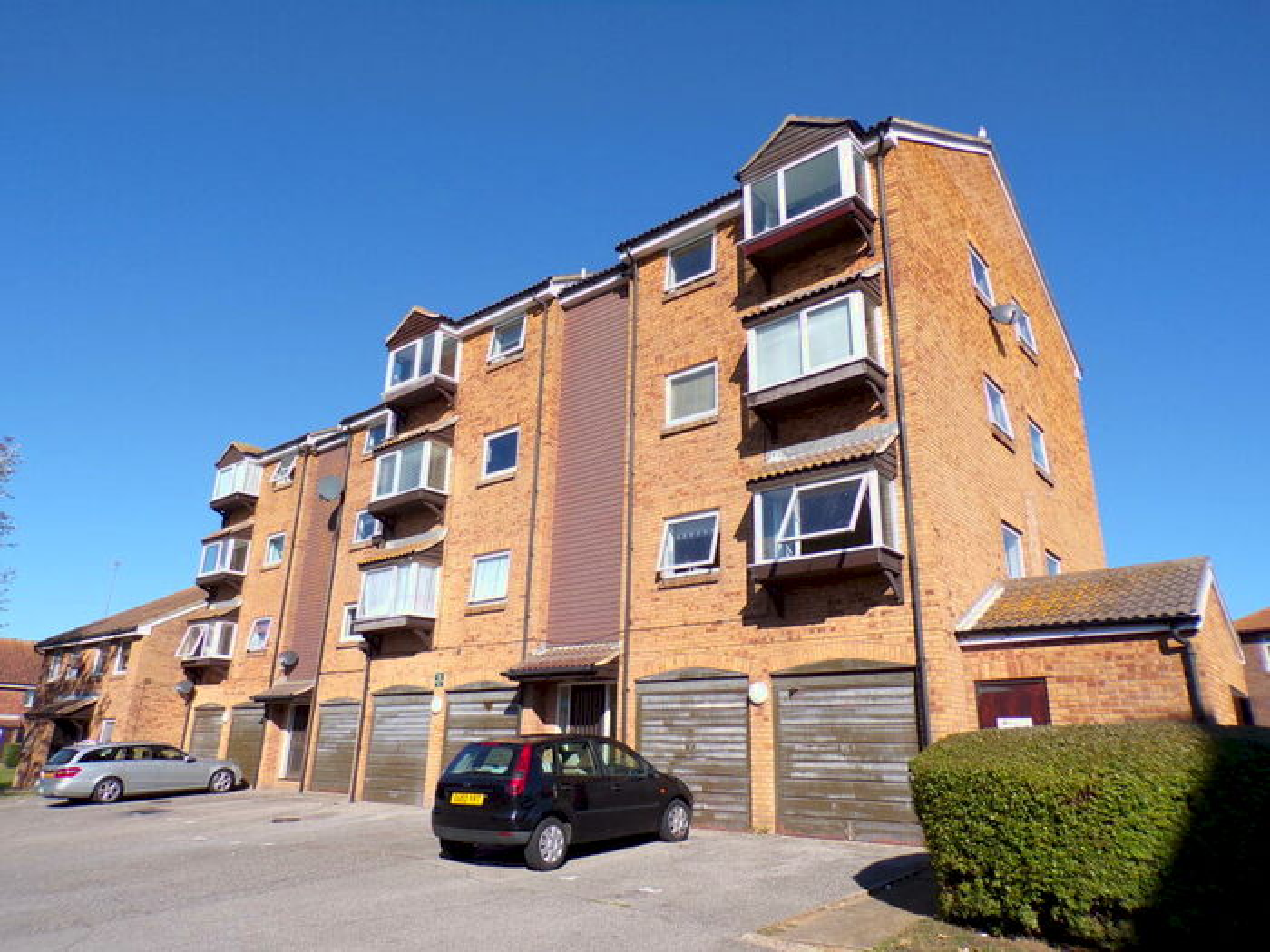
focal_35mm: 24
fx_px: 881
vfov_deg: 56.8
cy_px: 476
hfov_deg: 71.6
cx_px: 635
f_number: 3
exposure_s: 1/1400
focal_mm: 4.3
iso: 80
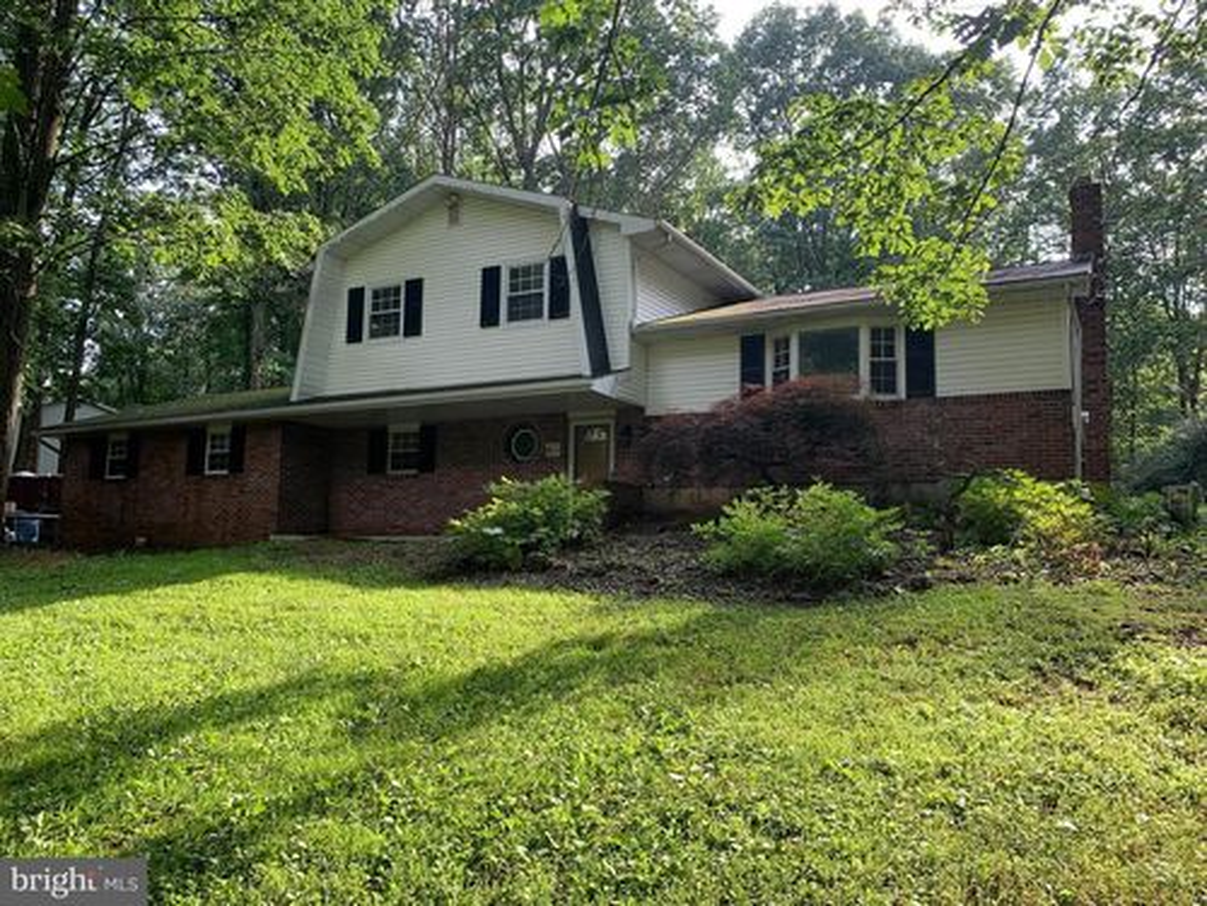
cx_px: 604
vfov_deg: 53.1
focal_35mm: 26
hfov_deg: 67.3
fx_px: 907
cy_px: 453
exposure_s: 1/226
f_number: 1.8
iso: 25
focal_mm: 4.25
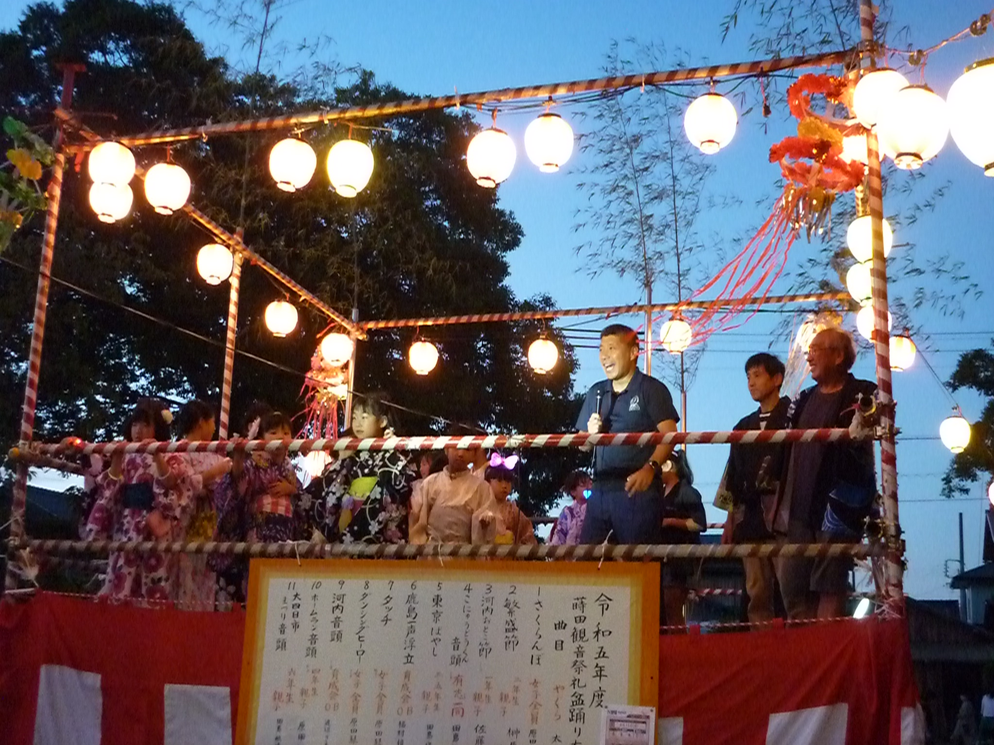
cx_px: 497
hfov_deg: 44.8
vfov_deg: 34.3
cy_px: 372
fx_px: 1206
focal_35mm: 42
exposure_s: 1/60
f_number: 3
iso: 1600
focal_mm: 6.9
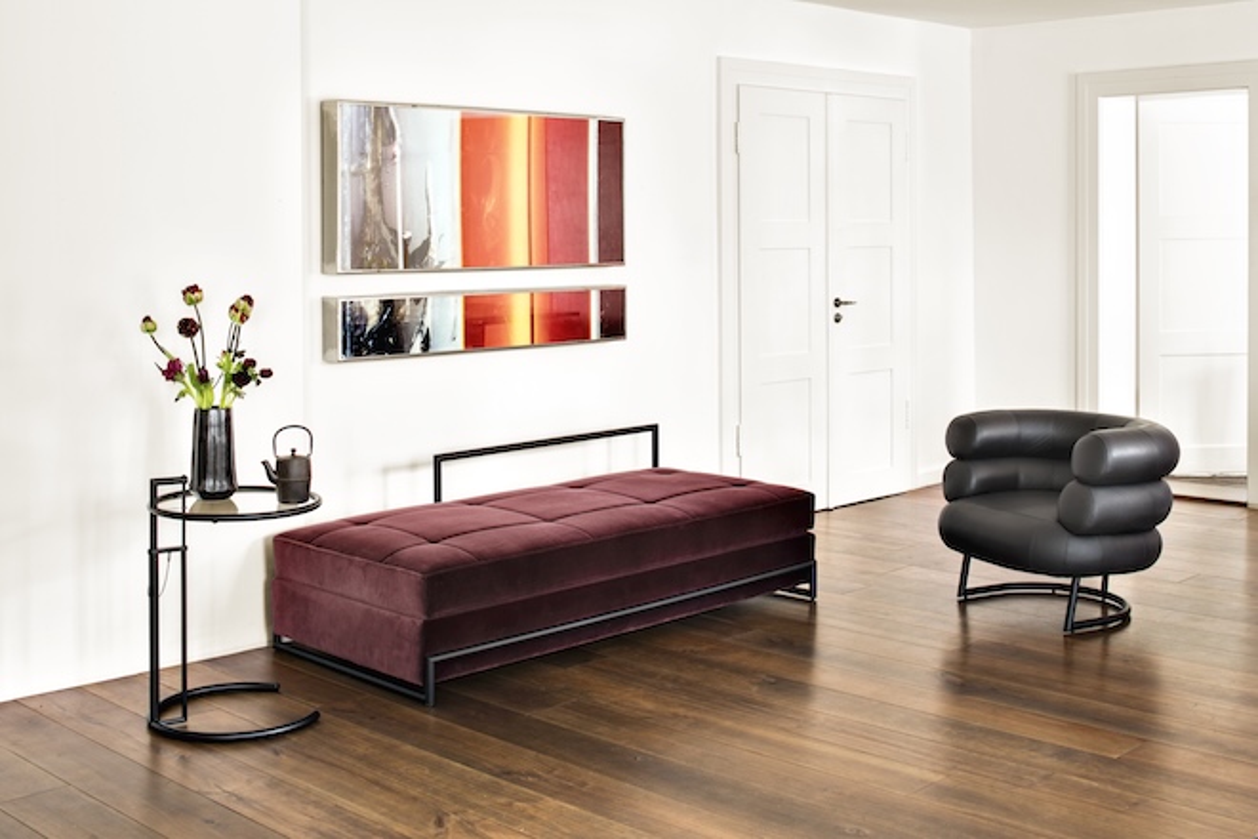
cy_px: 420
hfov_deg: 43.6
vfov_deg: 29.9
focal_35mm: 45
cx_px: 629
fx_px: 1572
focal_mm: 45
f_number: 11
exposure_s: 1/3
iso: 200
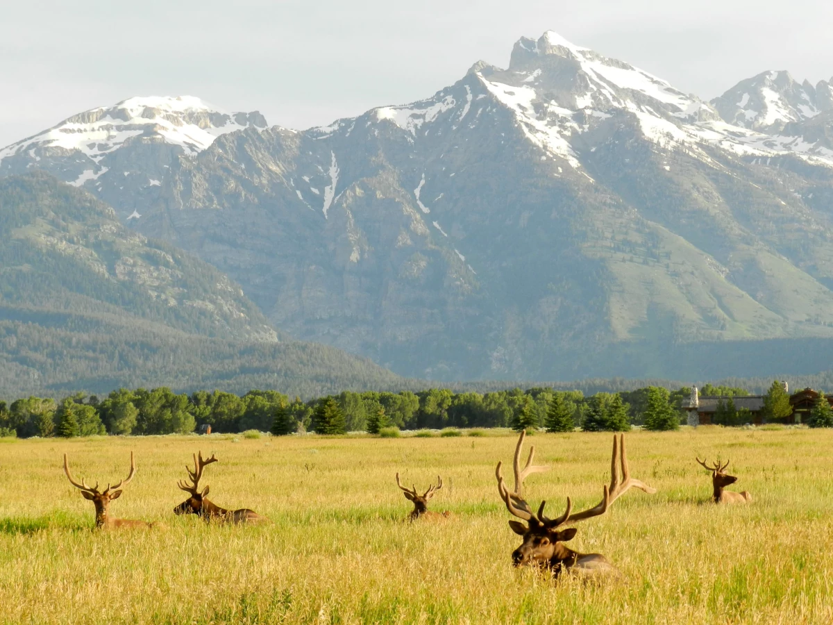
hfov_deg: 15.2
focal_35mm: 130
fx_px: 3128
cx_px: 416
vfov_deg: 11.4
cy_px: 312
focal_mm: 23.1
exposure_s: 1/250
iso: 160
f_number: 5
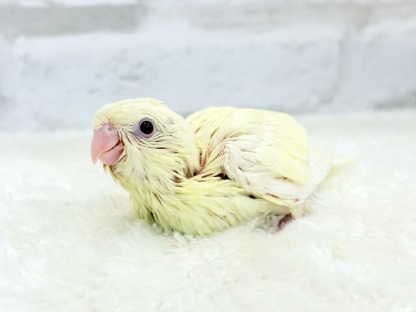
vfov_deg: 28.0
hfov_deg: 36.8
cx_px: 208
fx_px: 625
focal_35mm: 52
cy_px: 156
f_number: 1.6
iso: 64
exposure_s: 1/100
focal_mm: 5.96
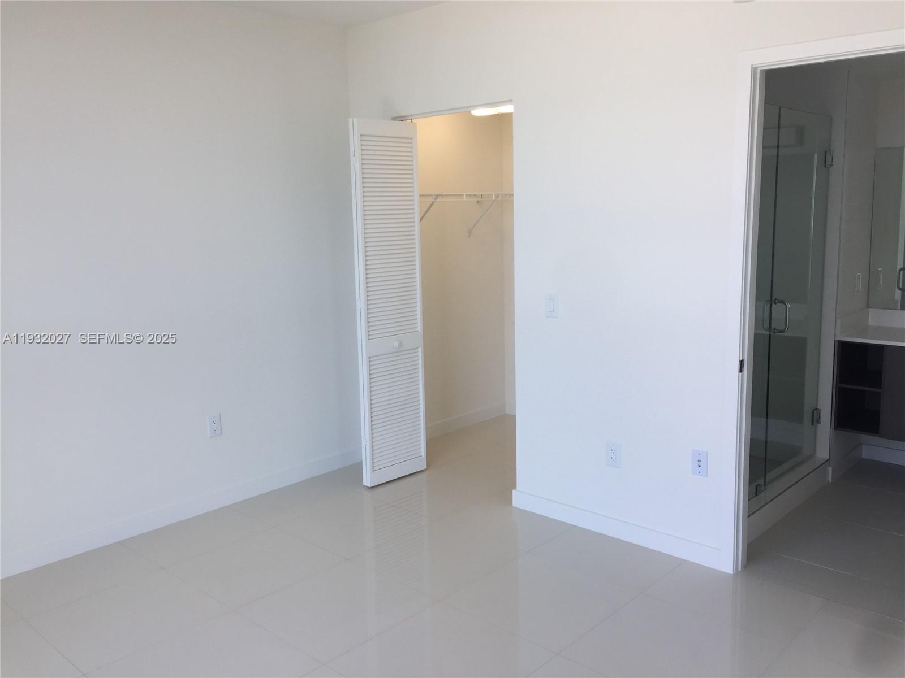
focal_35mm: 29
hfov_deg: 61.7
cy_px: 339
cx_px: 452
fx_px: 758
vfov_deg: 48.2
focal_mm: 4.15
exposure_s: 1/132
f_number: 2.2
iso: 32
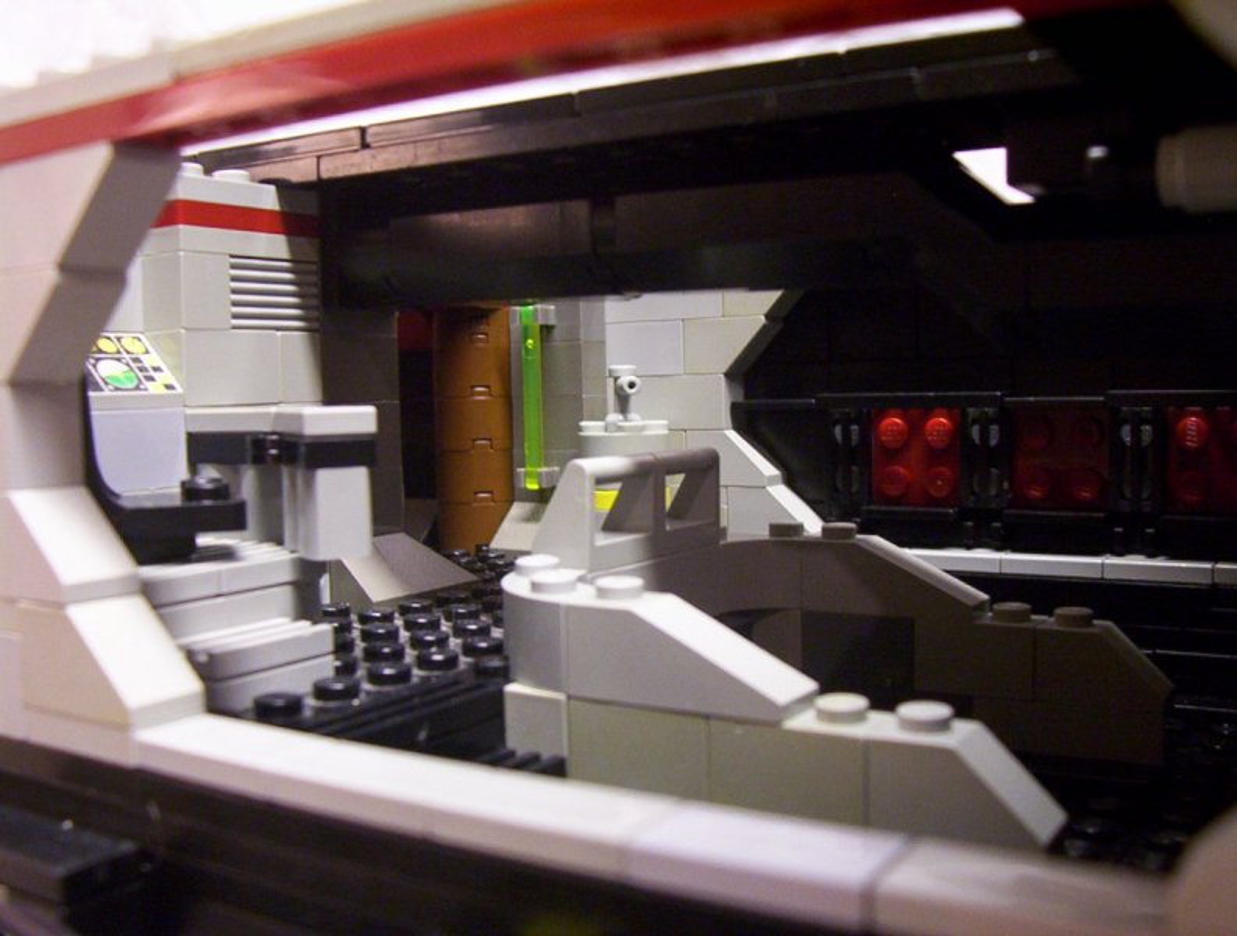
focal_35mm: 43
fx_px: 1541
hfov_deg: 43.7
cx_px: 618
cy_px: 468
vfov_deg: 33.8
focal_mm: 5.77
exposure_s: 1/14.3
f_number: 2.73
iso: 200
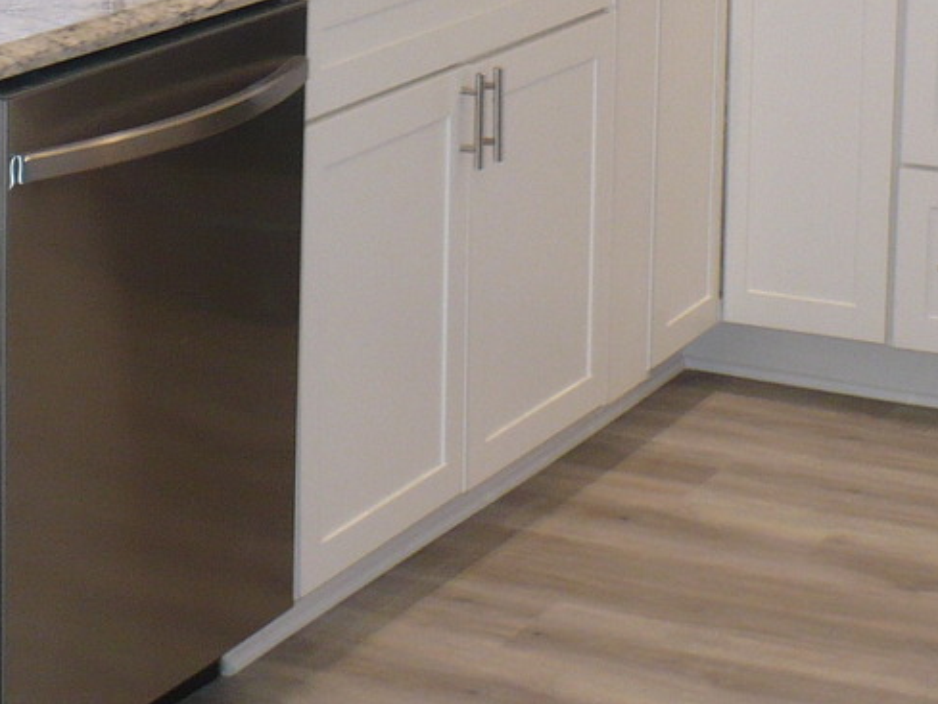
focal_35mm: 109
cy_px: -270
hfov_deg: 18.0
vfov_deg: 13.0
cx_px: 547
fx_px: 2954
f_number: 2.8
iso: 125
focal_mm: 6.1
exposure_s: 1/30
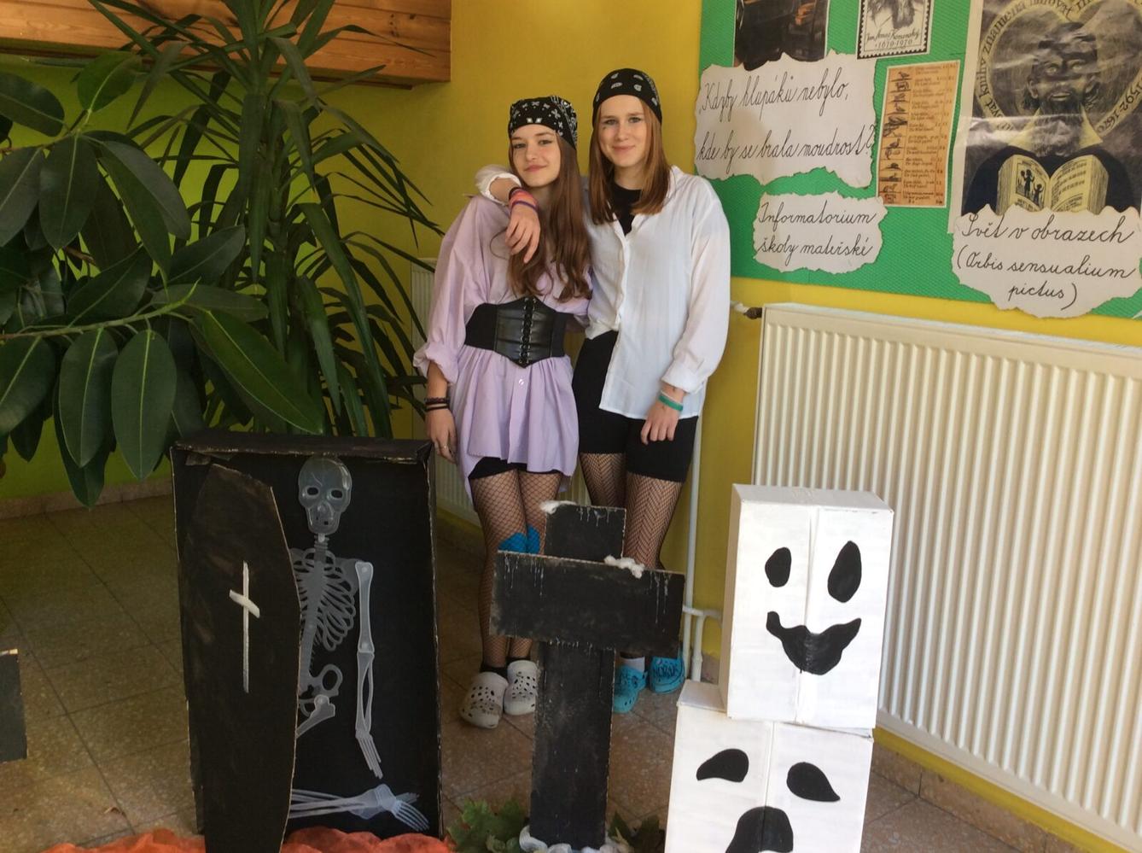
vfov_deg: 44.0
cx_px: 571
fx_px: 1054
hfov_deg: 56.9
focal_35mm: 32
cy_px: 426
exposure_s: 1/25
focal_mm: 3.3
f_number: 2.4
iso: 32
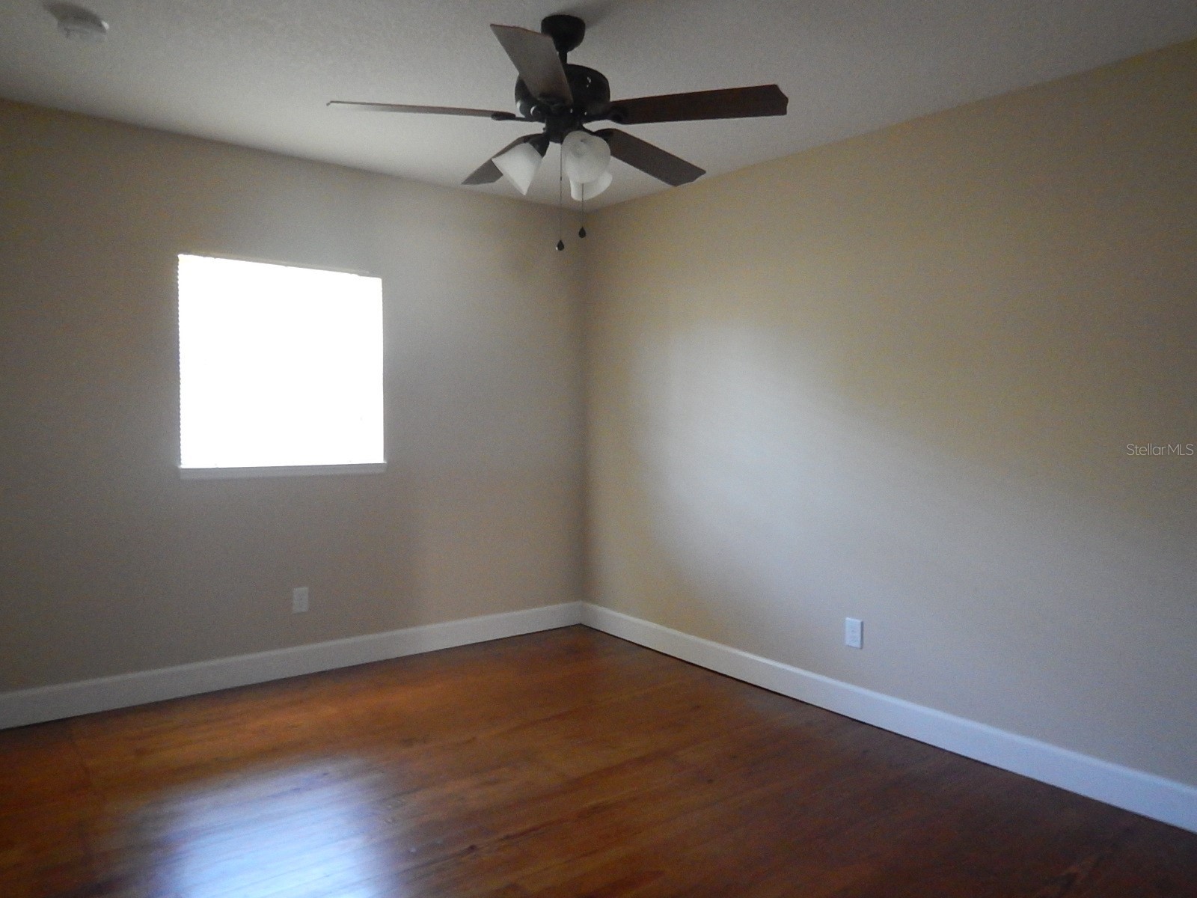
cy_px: 449
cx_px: 598
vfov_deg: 56.8
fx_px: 830
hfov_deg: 71.6
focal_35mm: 24
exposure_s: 1/13
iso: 800
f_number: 2.8
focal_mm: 4.3
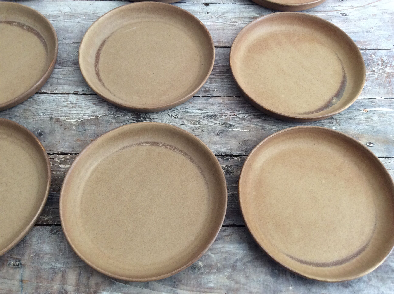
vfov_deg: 44.1
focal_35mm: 32
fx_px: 364
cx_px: 197
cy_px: 147
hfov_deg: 56.9
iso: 80
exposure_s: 1/25
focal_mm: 3.3
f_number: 2.4
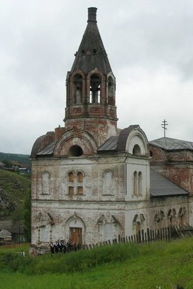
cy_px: 144
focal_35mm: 53
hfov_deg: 25.3
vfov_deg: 37.5
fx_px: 426
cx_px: 136
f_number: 4.8
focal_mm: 7.8
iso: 64
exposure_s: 1/527
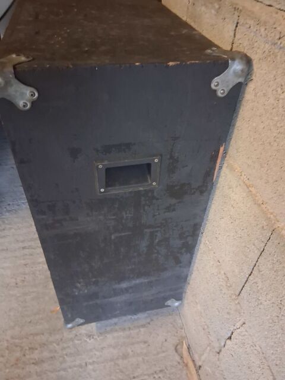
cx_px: 142
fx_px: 285
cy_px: 190
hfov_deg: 53.1
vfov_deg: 67.3
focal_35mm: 26
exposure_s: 1/13
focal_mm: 3.98
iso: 1000
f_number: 1.8
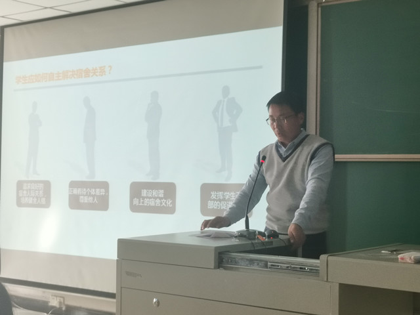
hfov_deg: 32.2
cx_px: 210
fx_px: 728
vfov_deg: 24.4
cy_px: 158
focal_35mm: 60
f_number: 1.8
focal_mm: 5.58
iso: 125
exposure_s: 1/50
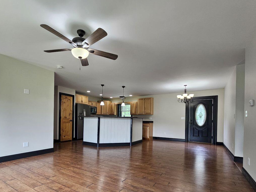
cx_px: 116
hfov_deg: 90.7
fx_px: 126
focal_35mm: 17
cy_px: 119
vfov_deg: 73.6
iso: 125
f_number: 2.2
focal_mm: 2.2
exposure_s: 1/60
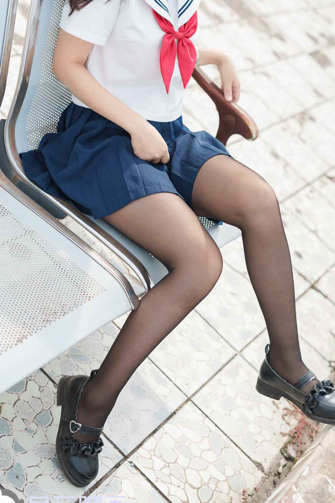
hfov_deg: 22.6
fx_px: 837
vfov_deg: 33.4
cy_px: 241
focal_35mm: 60
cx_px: 176
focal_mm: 50
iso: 100
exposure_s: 1/1600
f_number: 2.8
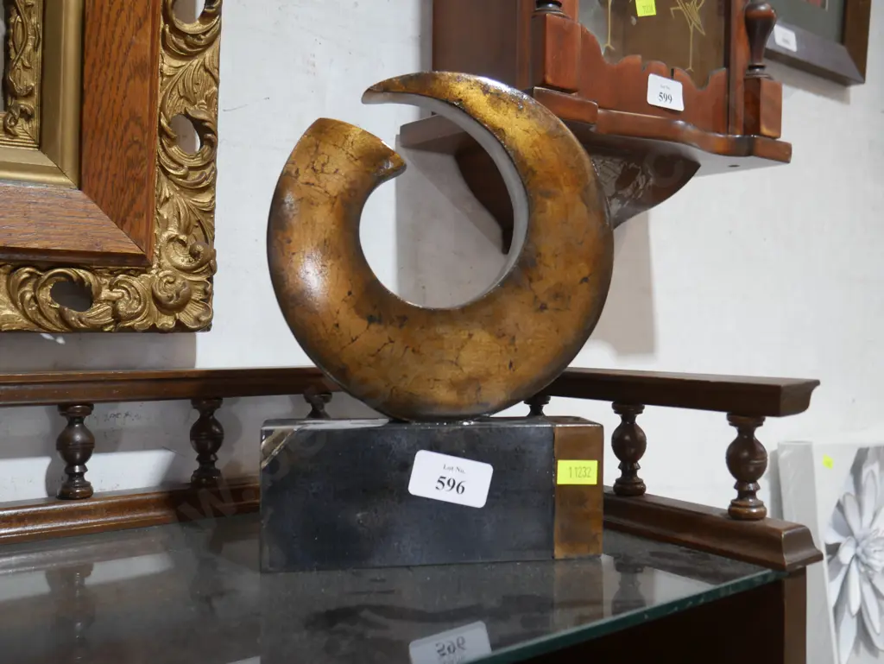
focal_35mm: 34
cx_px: 442
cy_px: 332
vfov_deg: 41.8
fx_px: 869
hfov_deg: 53.9
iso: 640
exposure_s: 1/60
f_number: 4
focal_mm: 17
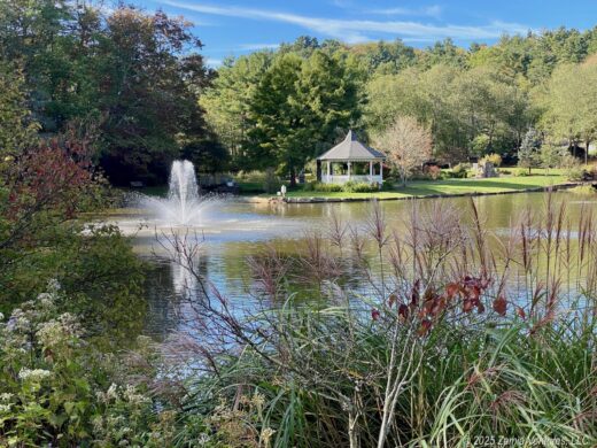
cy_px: 224
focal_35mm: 52
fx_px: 897
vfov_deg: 28.0
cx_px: 298
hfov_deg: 36.8
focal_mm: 6
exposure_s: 1/410
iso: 20
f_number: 2
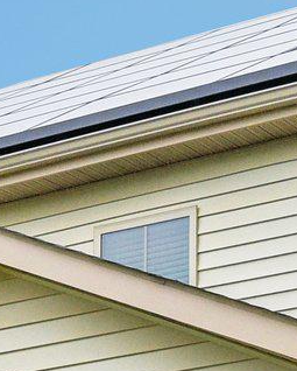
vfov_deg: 12.9
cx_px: 453
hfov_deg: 10.3
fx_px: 1591
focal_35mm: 145
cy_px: 456
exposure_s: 1/640
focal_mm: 24
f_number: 8
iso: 400
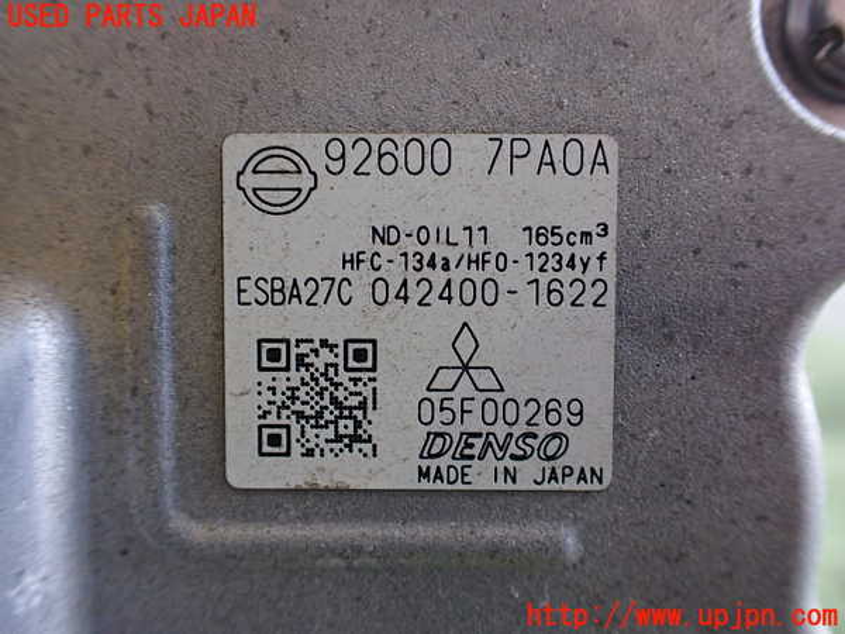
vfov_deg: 46.8
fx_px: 732
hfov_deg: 60.0
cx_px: 422
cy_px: 317
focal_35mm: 30
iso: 250
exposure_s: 1/125
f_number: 2.3
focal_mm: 5.4
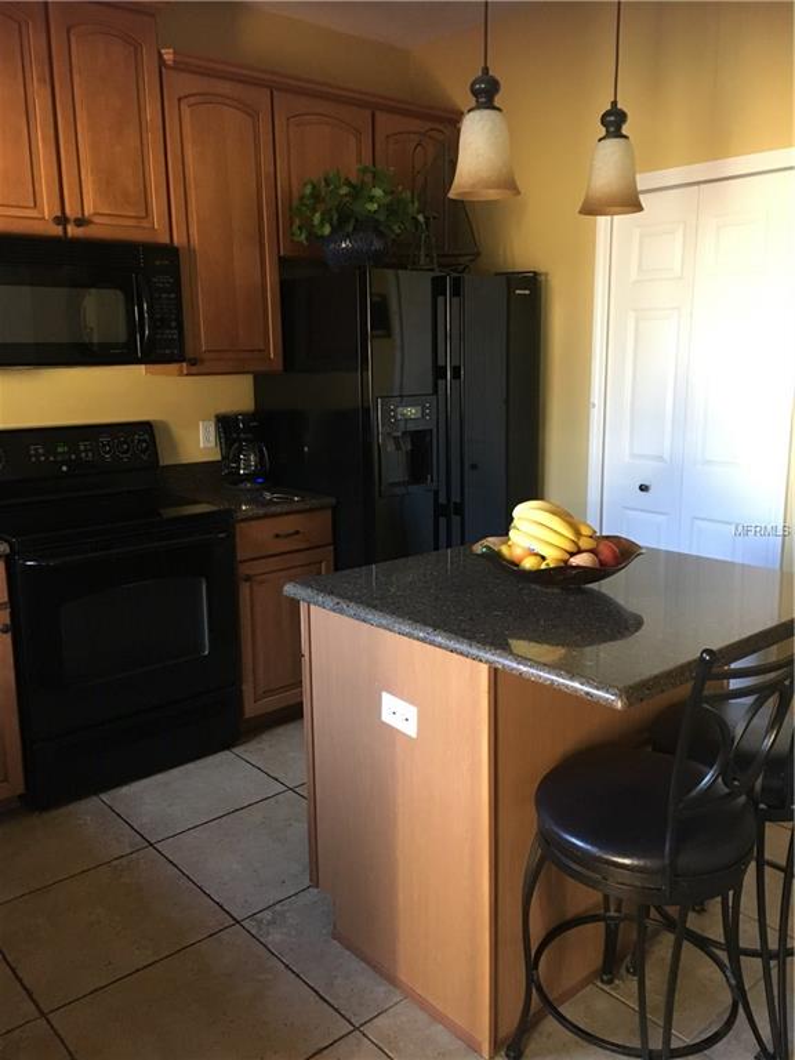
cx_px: 398
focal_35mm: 29
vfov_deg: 61.7
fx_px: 888
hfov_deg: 48.2
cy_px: 530
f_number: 2.2
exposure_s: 1/30
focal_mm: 4.15
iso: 200
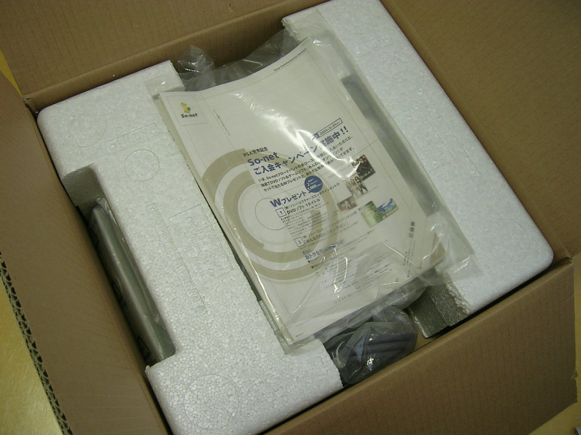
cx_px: 290
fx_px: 621
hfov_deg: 50.1
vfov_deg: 38.7
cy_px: 218
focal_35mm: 37
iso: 50
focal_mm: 5.7
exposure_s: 1/12.3
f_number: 2.8
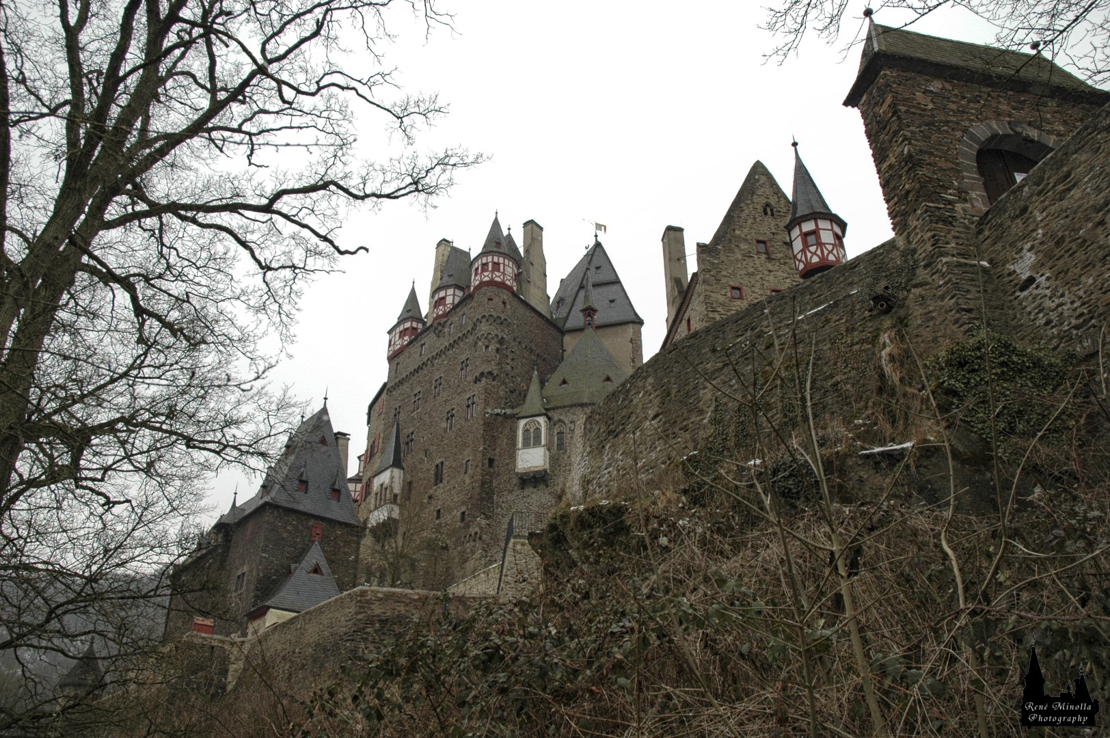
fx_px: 832
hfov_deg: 67.4
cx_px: 555
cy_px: 369
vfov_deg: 47.9
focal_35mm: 27
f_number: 6.3
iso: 200
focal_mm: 18
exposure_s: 1/160
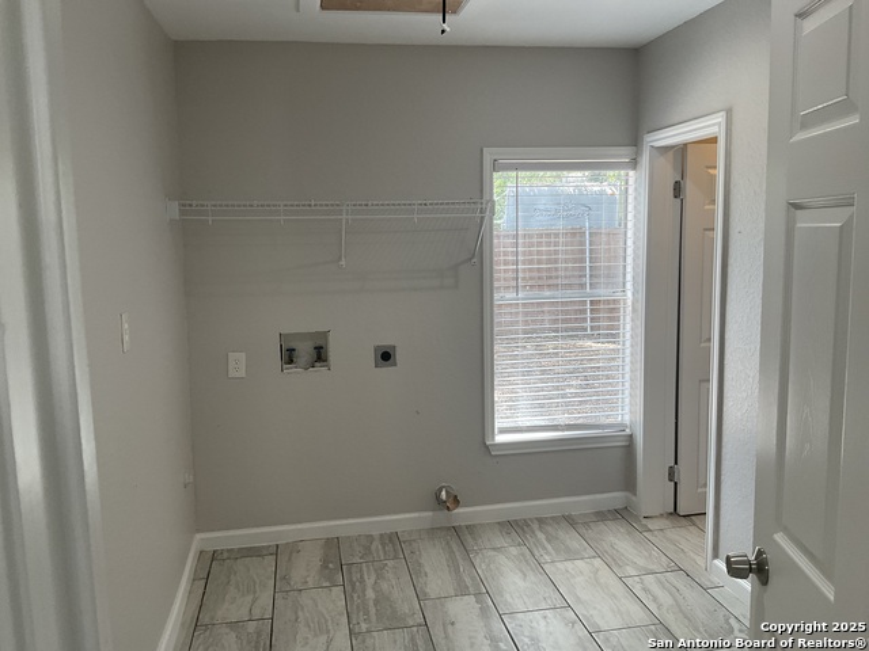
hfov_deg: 61.7
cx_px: 434
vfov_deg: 48.2
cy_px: 326
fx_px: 728
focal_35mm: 29
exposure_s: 1/120
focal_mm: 3
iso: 50
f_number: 1.8
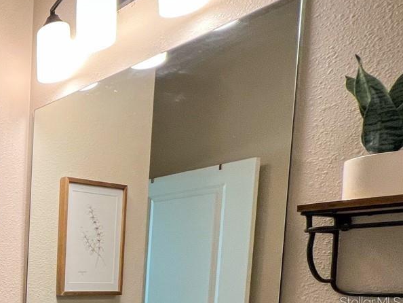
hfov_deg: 34.2
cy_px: 302
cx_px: -139
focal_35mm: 35
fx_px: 408
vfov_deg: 36.7
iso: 125
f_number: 1.8
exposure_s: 1/120
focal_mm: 1.57
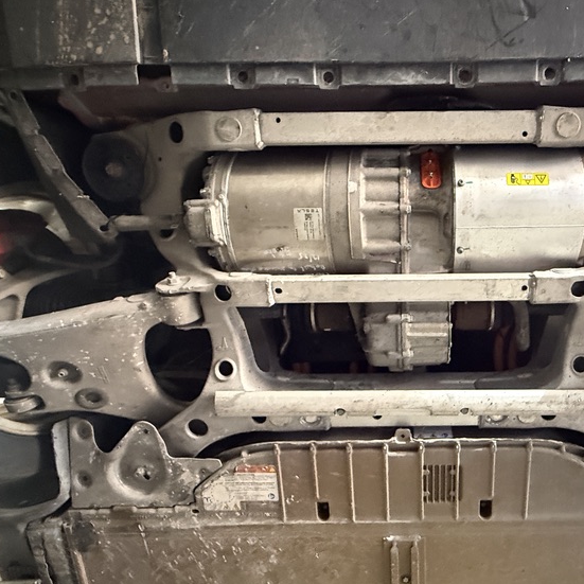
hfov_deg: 64.4
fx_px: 439
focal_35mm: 23
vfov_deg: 67.2
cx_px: 415
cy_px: 300
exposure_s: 1/60
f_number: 2.2
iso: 1250
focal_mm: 2.22
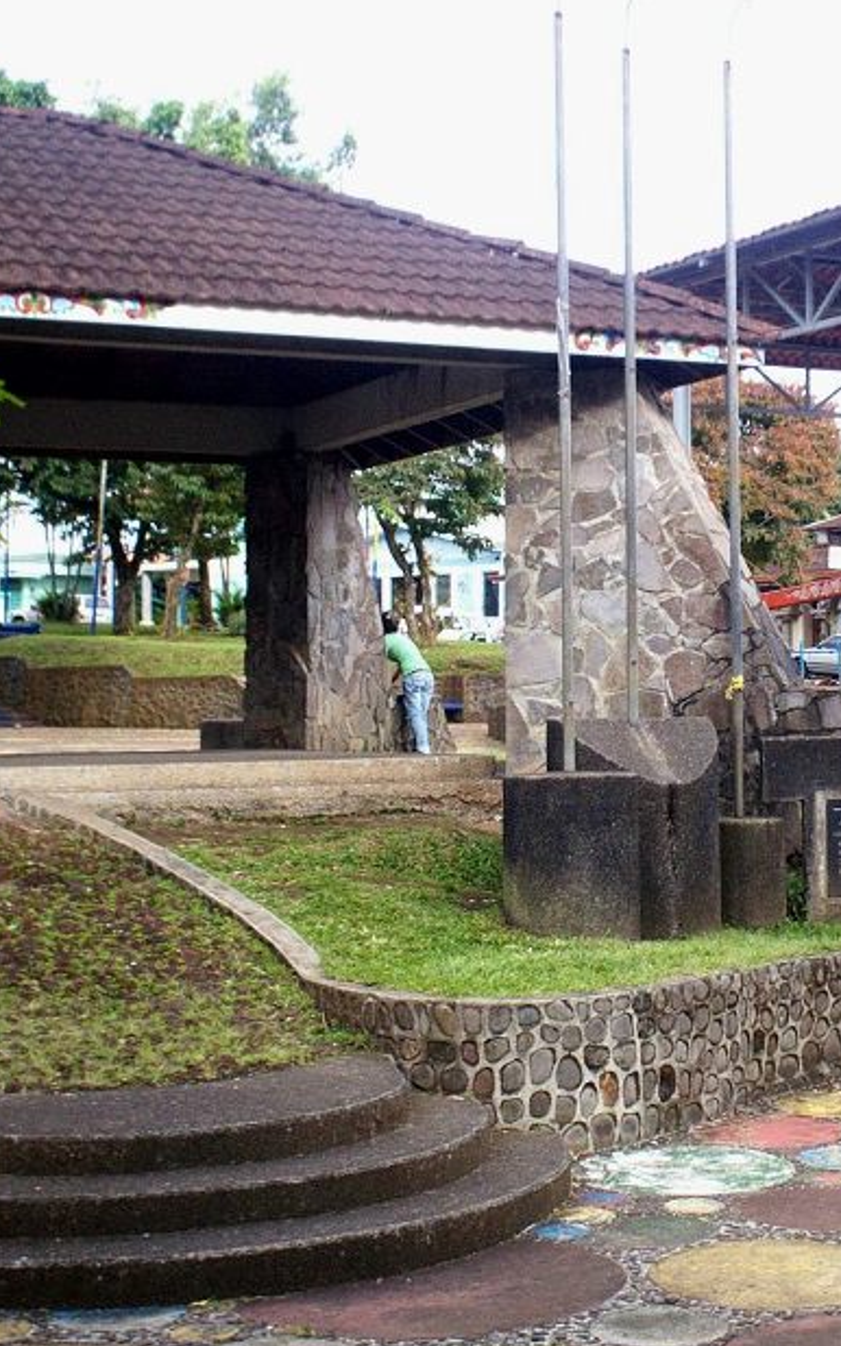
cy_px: 542
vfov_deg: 31.9
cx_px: 687
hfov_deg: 20.1
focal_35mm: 64
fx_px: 2348
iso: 100
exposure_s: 1/94.8
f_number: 4.5
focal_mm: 6
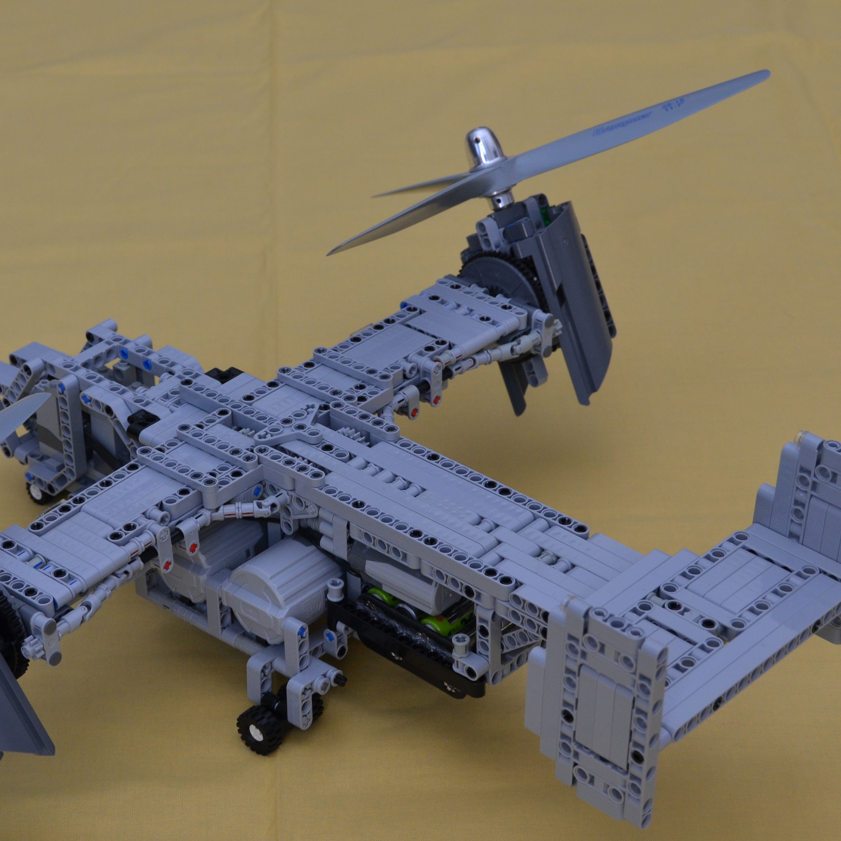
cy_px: 455
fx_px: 2336
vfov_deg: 20.4
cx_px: 281
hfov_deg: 20.3
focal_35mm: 85
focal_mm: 36
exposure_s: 1/60
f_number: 6.3
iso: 400
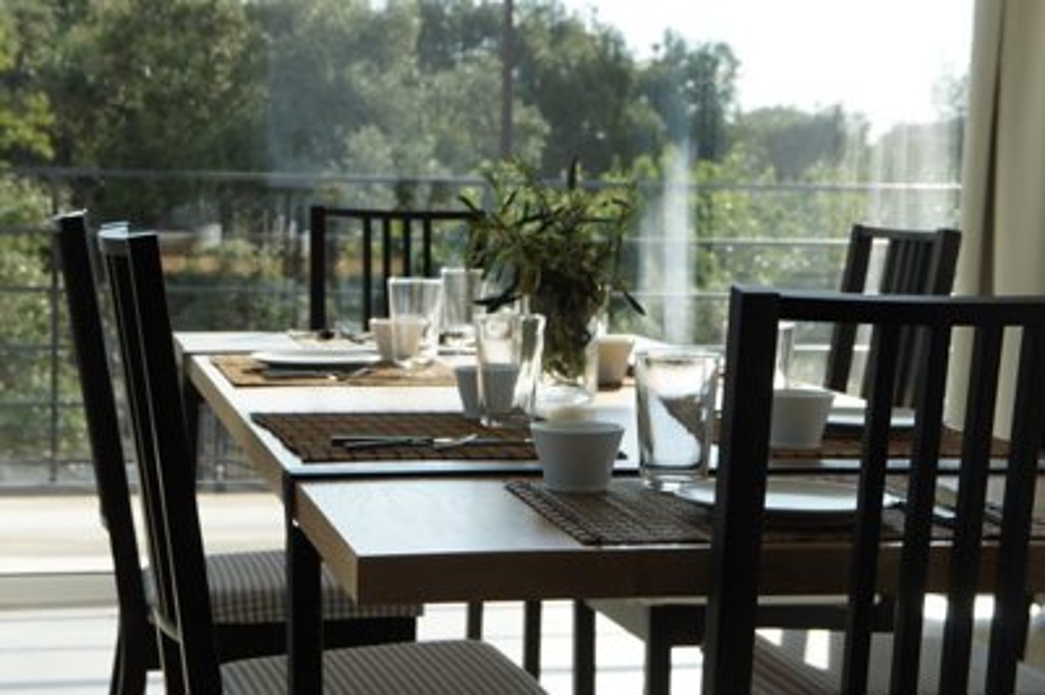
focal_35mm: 78
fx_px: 2262
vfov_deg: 17.5
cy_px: 348
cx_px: 522
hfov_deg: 26.0
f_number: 9
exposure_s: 1/320
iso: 400
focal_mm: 52
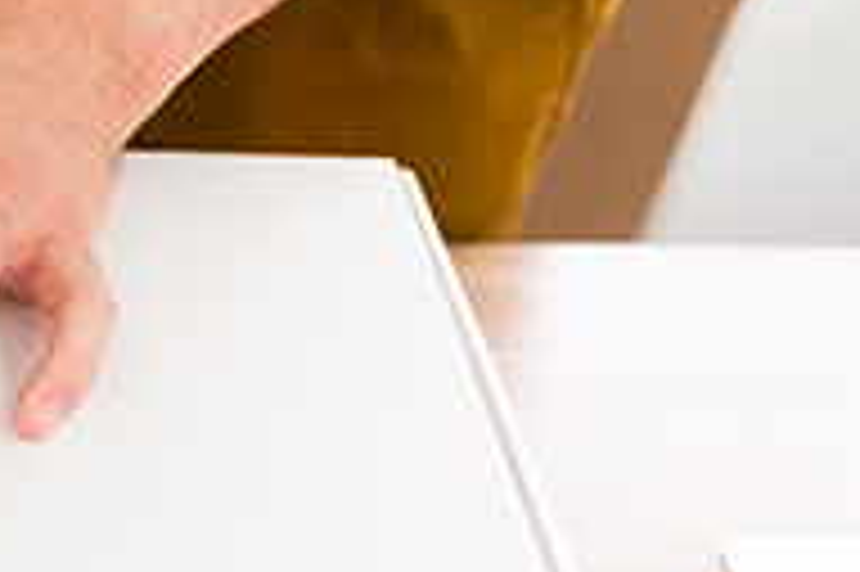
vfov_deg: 11.7
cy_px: 394
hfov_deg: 16.5
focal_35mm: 117
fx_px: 2793
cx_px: -275
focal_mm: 35
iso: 500
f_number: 1.8
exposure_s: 1/160
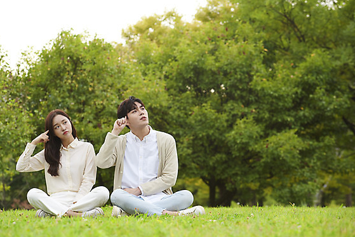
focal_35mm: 120
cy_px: 111
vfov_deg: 11.4
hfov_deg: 17.1
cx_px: 165
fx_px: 1184
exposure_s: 1/100
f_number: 4.5
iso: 320
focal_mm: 112
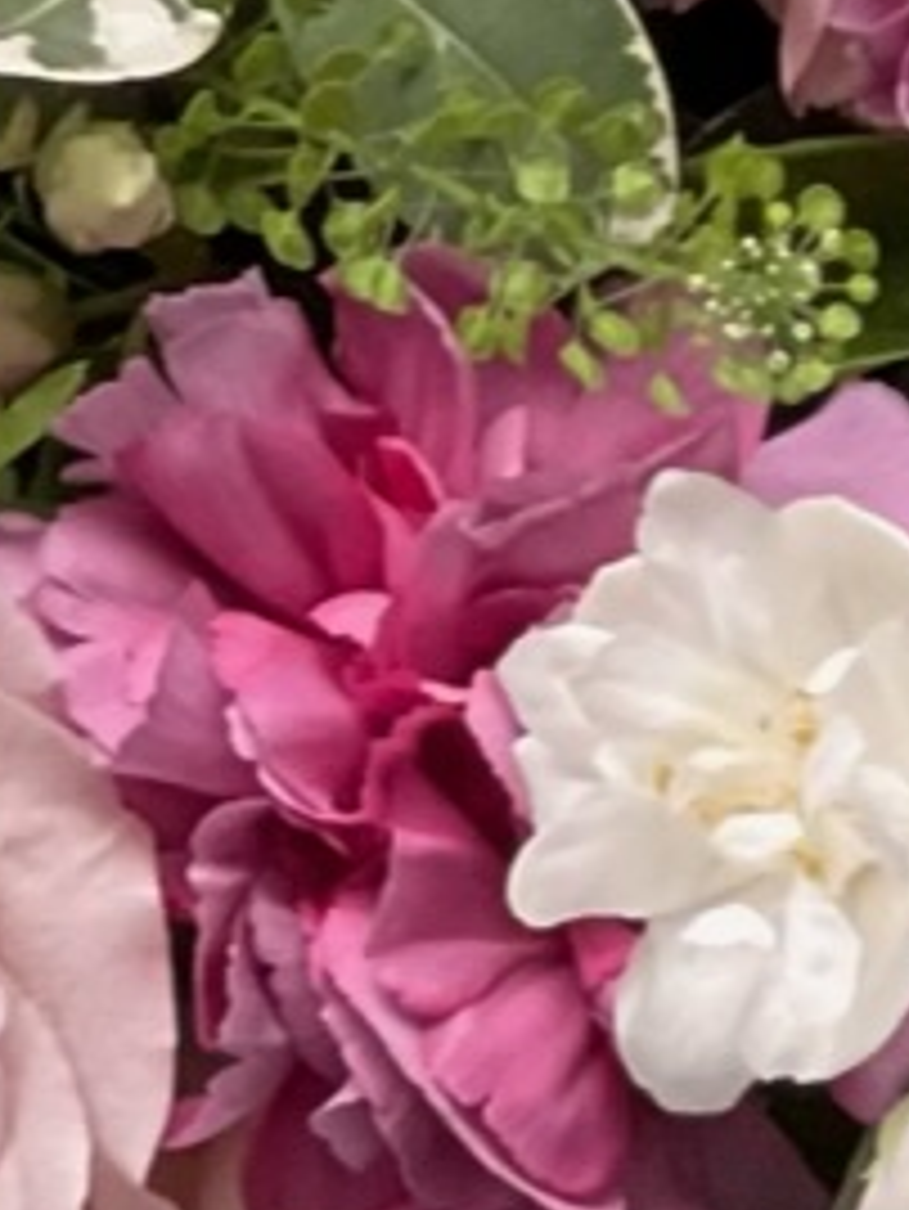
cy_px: 191
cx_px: 1084
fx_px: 20501
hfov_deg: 2.5
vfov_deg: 3.4
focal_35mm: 586
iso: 125
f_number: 2.8
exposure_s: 1/121
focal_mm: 9
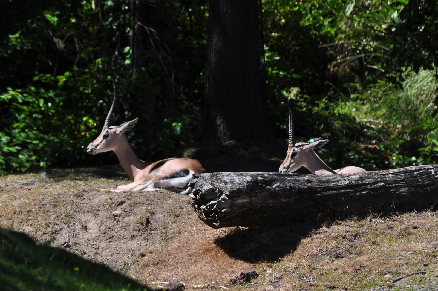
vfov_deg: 3.0
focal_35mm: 450
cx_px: 219
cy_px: 146
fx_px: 5469
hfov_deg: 4.6
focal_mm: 300
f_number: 10
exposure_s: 1/250
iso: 200
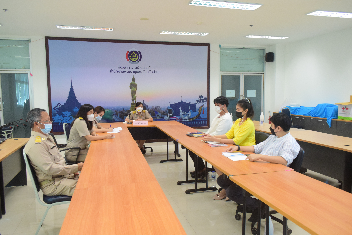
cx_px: 176
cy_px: 118
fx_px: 264
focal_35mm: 27
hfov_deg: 67.4
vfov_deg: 48.0
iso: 2500
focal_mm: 18
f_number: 5
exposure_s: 1/160
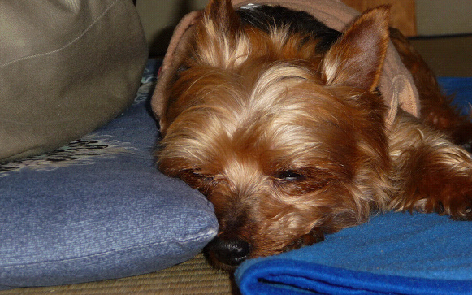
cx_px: 236
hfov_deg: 13.9
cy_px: 168
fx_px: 1929
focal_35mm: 150
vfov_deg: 8.7
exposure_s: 1/40
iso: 125
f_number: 4.8
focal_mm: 24.1
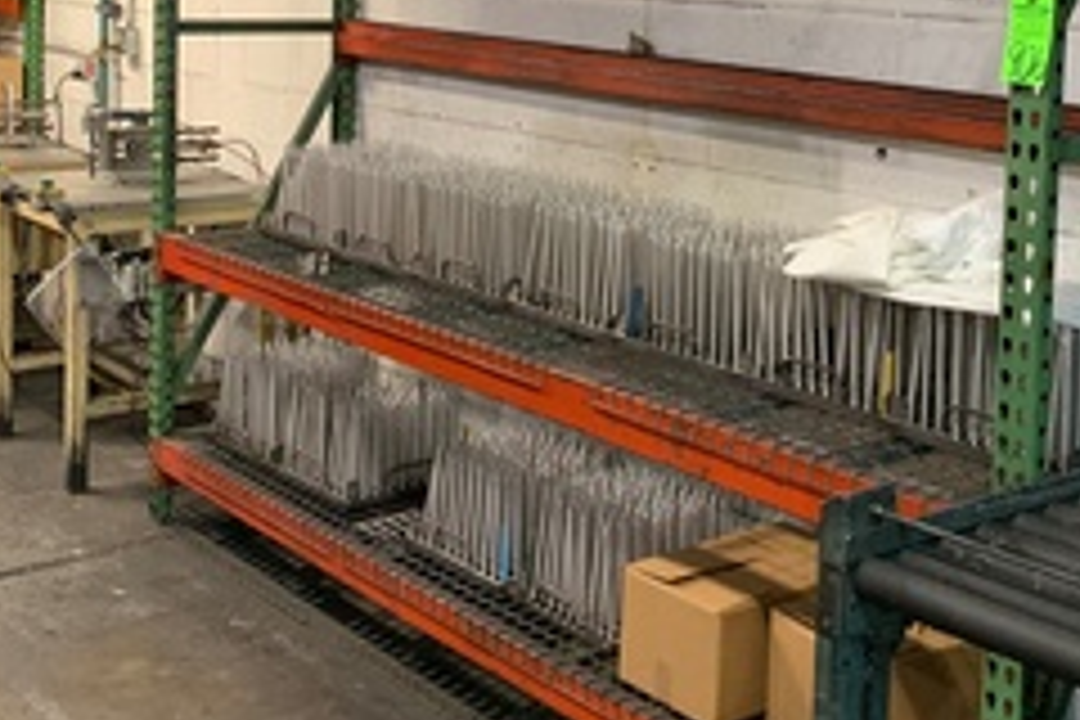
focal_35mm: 54
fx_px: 1620
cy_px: 76
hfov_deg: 36.3
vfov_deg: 24.4
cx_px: 770
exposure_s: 1/60
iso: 200
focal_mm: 4.25
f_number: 1.8
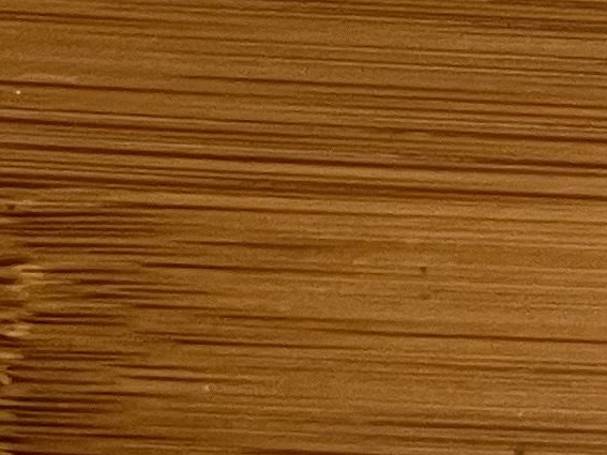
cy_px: -1029
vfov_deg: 7.0
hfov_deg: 9.0
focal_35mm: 185
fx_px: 3243
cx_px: 1706
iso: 100
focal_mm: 4.2
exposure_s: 1/50
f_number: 1.6
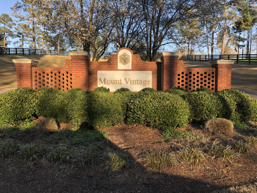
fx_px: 208
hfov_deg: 63.4
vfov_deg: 49.7
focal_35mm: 28
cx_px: 128
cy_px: 96
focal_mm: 3.99
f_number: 1.8
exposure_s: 1/296
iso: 20
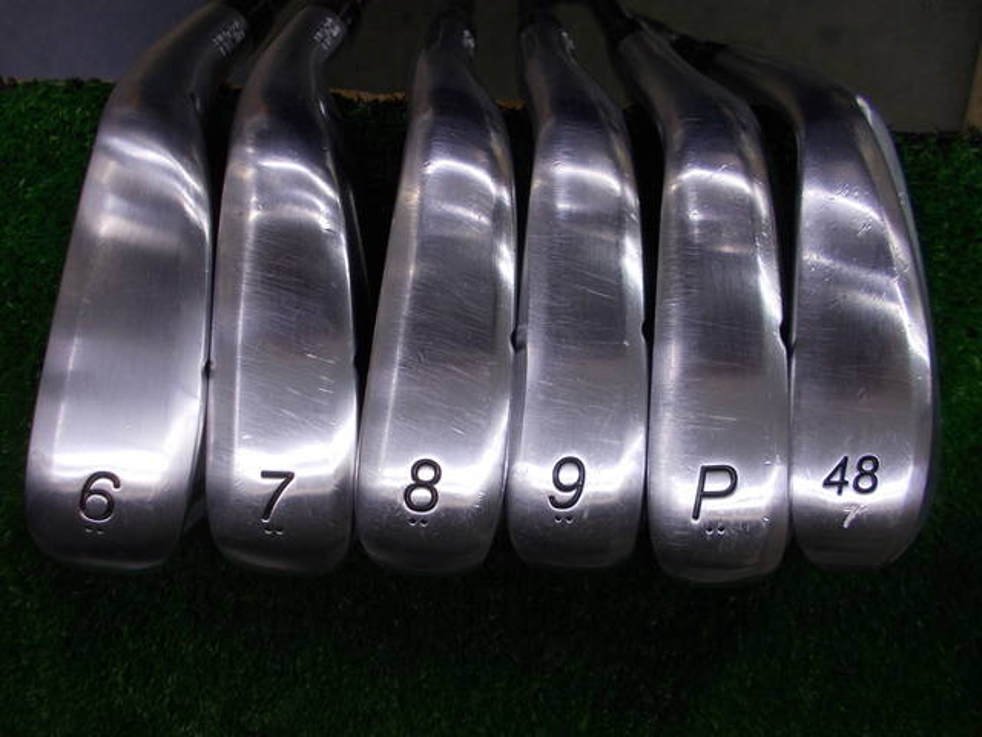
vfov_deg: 53.1
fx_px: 738
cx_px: 491
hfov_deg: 67.3
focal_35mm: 26
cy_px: 368
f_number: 3.2
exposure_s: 1/25
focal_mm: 4.6
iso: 80
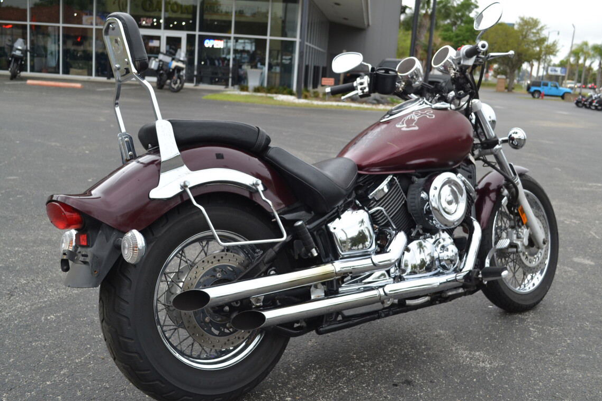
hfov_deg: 50.7
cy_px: 203
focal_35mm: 38
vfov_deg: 35.1
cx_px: 309
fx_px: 635
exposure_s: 1/125
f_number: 5.6
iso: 250
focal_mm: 24
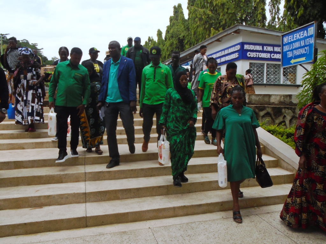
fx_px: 292
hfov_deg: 58.4
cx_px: 163
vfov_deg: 45.4
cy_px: 122
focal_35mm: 31
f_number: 3.5
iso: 100
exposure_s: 1/1000
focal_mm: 5.5
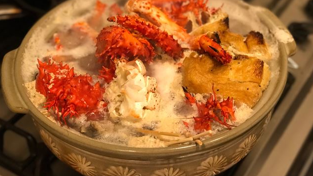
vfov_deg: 19.1
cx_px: 158
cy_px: 69
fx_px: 523
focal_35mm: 63
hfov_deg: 33.3
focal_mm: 6.6
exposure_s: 1/60
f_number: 2.8
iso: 320
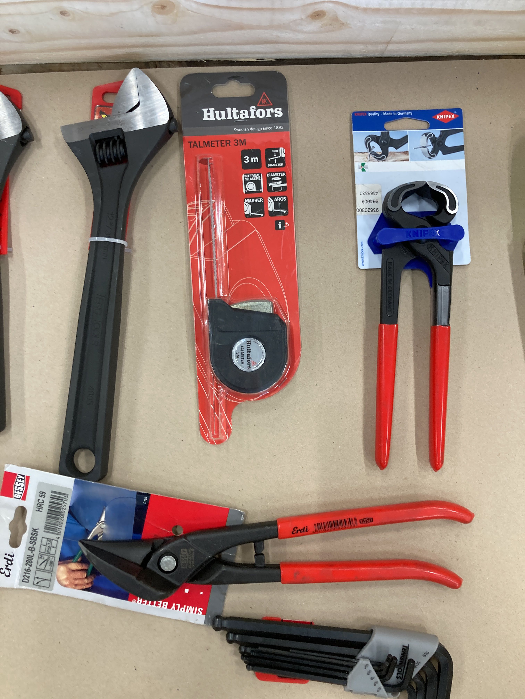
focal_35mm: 28
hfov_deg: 49.7
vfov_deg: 63.4
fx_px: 566
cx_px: 262
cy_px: 350
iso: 80
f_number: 1.8
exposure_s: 1/75
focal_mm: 3.99
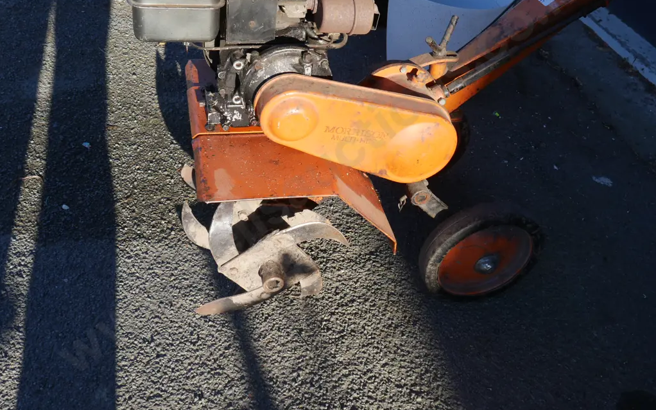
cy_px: 168
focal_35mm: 34
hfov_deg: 56.7
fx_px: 608
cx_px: 328
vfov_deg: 37.1
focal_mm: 16
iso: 200
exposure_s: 1/250
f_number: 6.3
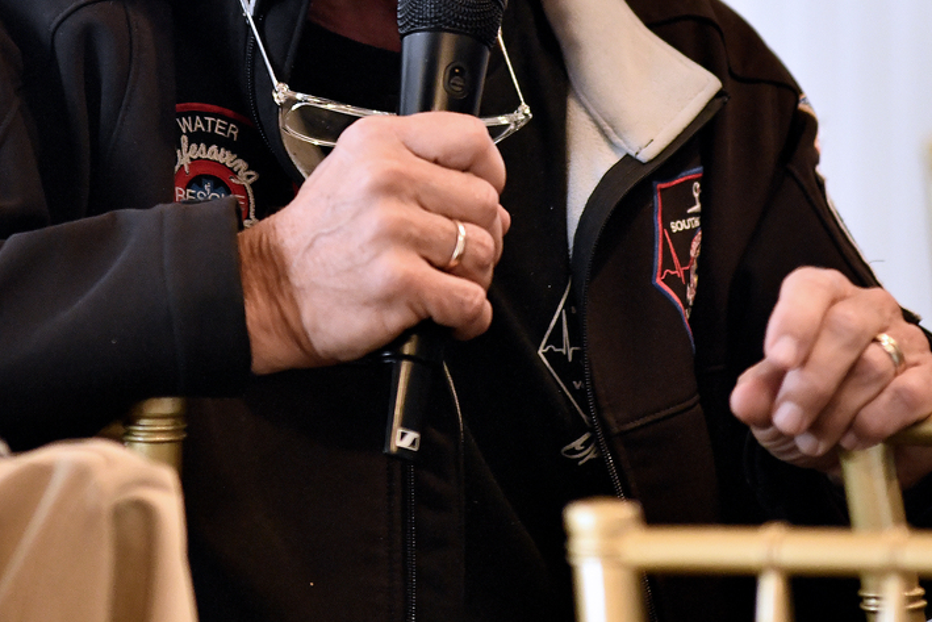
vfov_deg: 3.2
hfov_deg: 4.9
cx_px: 384
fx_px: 10953
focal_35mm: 423
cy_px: -5
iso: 2500
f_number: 4
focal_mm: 200
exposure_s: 1/100
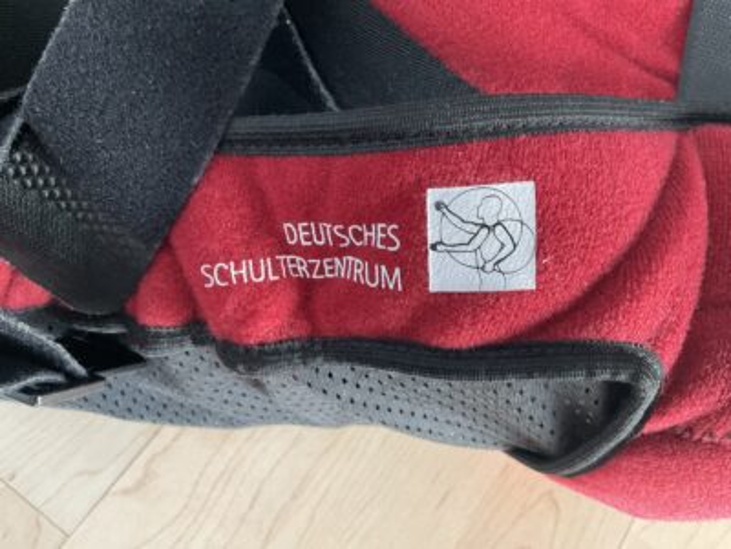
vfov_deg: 48.2
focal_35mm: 29
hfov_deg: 61.7
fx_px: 612
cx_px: 366
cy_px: 274
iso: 125
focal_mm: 3
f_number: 1.8
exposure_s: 1/60
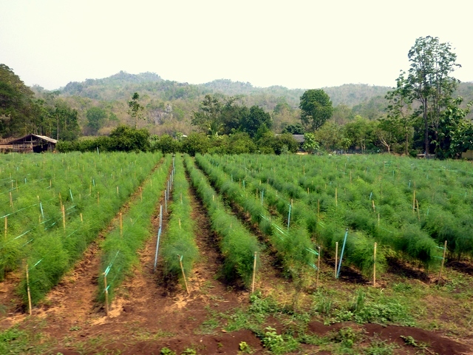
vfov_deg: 54.9
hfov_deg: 69.4
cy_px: 178
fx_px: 342
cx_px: 236
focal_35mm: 25
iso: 80
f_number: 4
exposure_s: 1/500
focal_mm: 4.1
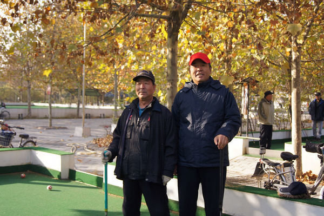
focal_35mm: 45
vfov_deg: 29.8
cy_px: 108
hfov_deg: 43.6
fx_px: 405
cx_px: 162
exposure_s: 1/125
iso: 100
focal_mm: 30
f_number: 5.6
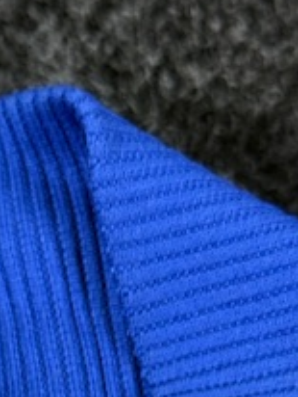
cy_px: 528
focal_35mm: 149
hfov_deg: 9.9
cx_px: -17
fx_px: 1707
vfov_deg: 12.8
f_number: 1.78
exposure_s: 1/50
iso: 125
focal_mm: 6.76
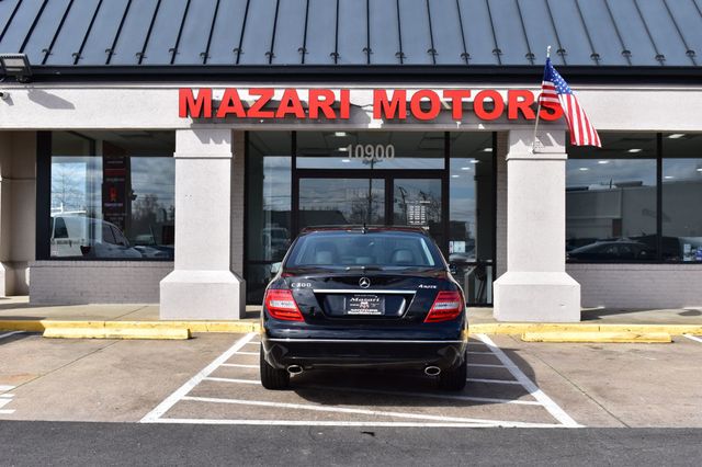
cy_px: 234
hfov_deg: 43.6
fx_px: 877
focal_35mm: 45
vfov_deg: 29.8
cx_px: 351
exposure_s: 1/500
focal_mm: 30
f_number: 11
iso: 360
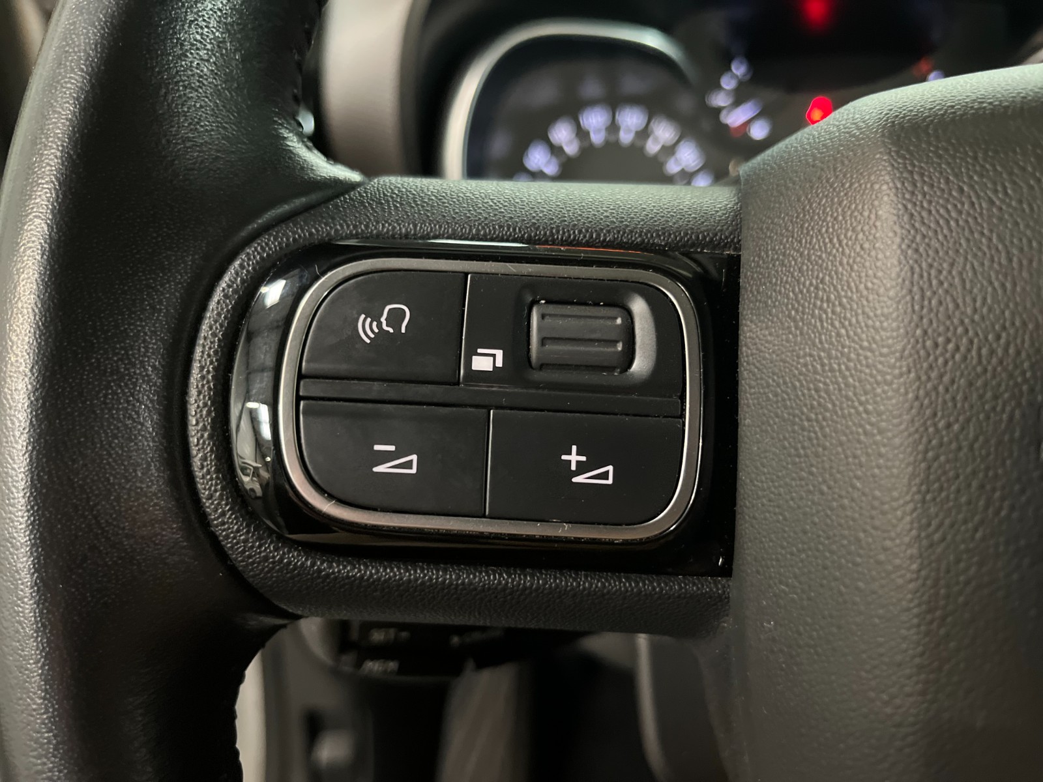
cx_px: 522
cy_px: 391
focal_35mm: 26
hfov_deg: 67.3
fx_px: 783
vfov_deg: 53.1
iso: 640
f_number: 1.6
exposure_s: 1/25
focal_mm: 5.1
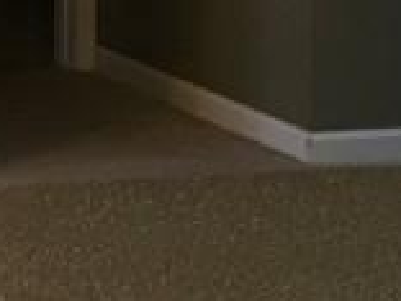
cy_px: -229
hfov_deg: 9.6
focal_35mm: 178
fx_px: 2062
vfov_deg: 8.1
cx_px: -630
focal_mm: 4.15
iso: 100
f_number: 2.2
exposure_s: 1/15
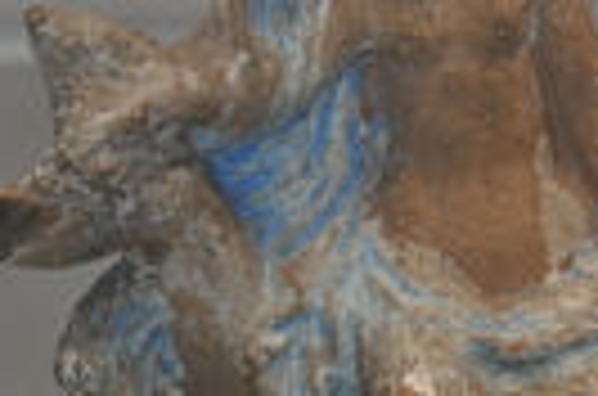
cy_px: 297
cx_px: 540
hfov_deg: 5.2
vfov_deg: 3.5
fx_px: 6562
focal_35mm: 396
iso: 800
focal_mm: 80
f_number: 5
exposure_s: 1/80
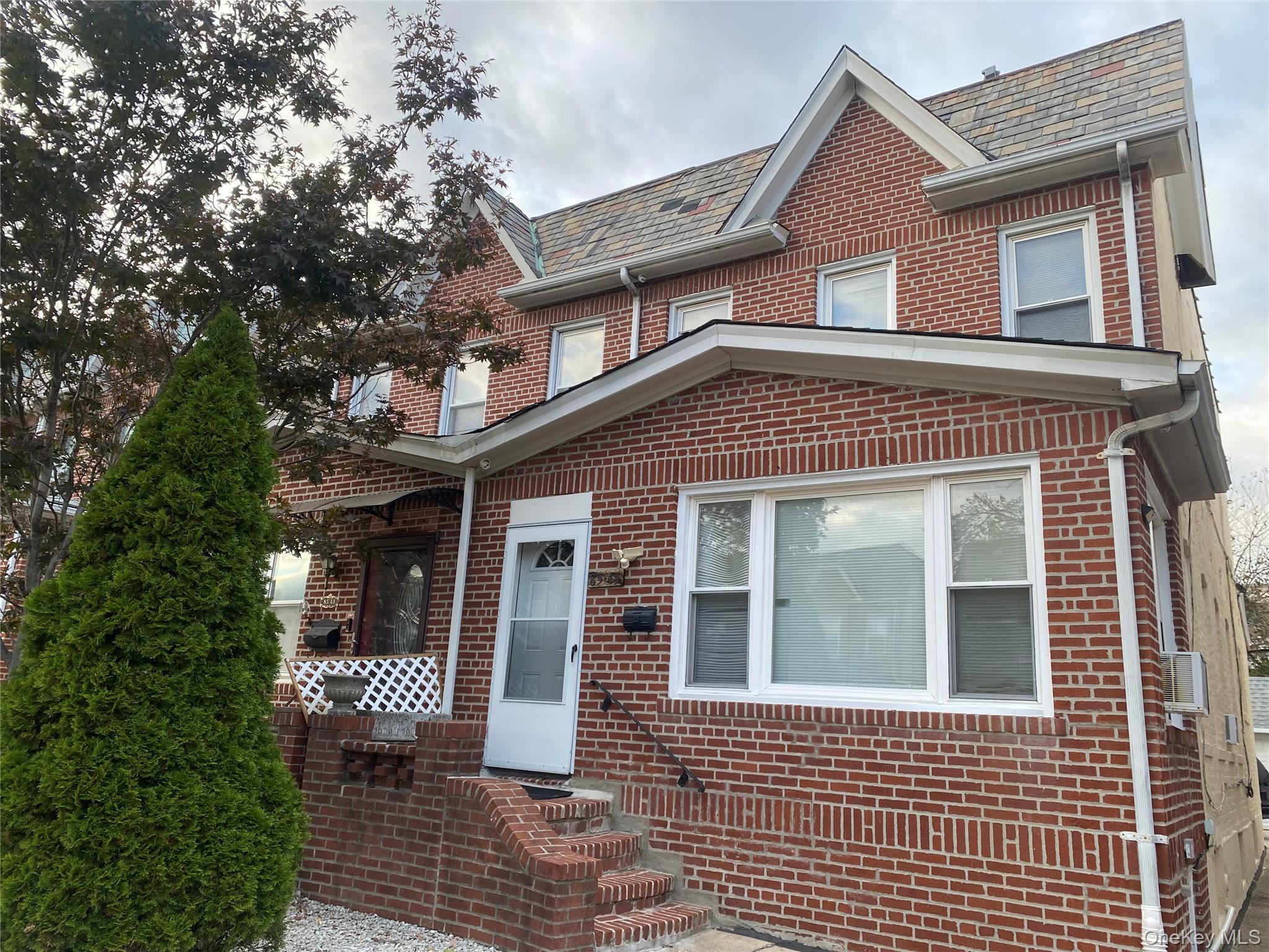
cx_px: 634
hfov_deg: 67.3
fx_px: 953
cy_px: 476
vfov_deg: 53.1
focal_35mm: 26
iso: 32
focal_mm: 4.25
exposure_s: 1/244
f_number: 1.8
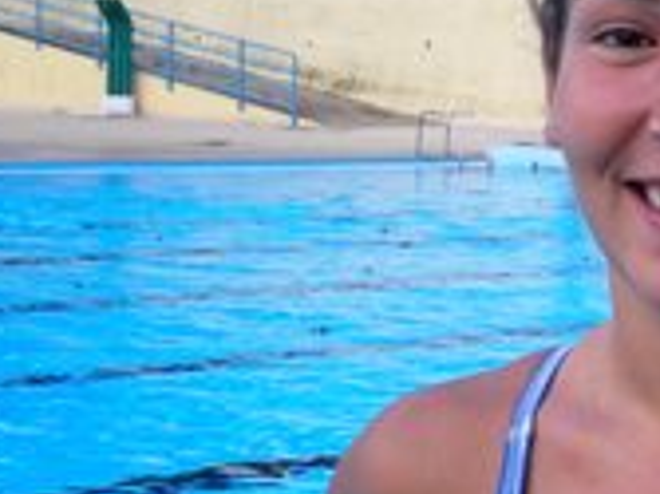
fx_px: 1943
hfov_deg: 18.7
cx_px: 668
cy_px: 162
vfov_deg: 14.5
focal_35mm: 102
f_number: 3.2
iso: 50
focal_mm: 6.3
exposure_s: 1/130
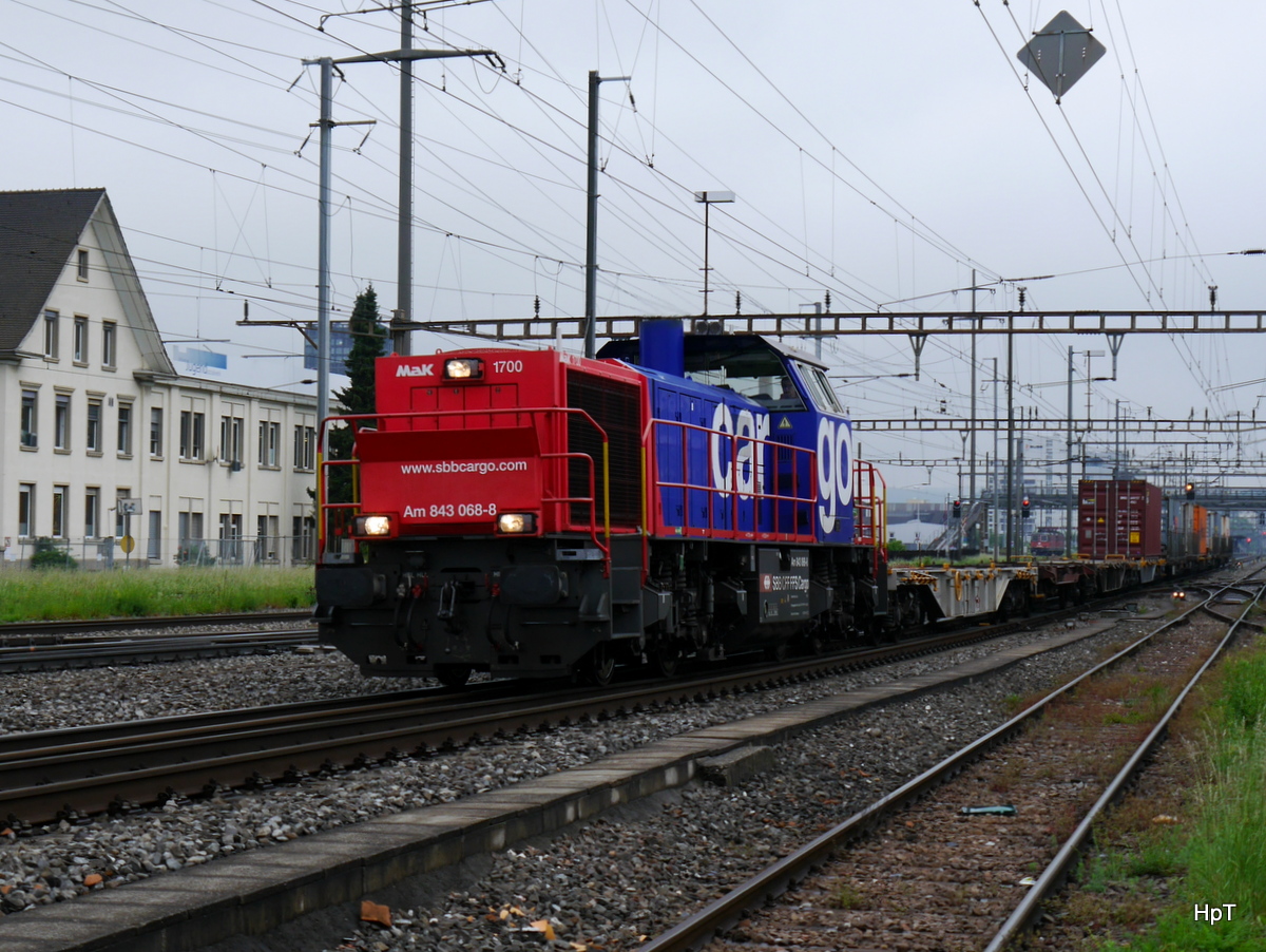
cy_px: 476
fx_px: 1830
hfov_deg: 38.2
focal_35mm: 50
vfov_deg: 29.1
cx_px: 633
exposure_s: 1/160
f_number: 5.6
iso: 160
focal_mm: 25
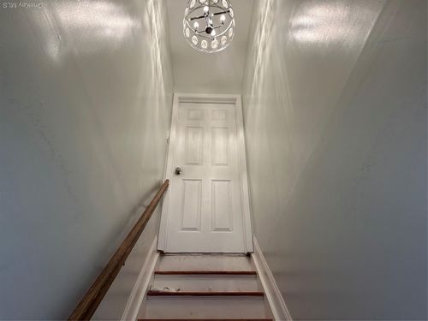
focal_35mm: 24
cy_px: 160
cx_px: 214
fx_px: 297
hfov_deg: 71.6
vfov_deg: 56.8
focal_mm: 6.86
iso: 125
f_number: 1.78
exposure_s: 1/120
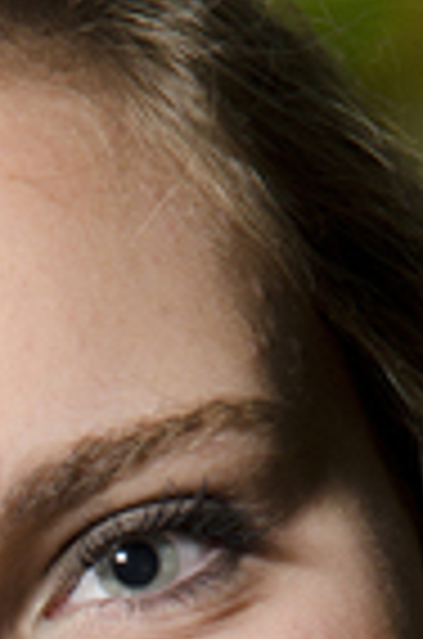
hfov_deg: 2.1
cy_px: 1224
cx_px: -198
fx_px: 11529
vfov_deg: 3.2
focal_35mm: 651
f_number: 5.6
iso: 500
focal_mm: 112
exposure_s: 1/125
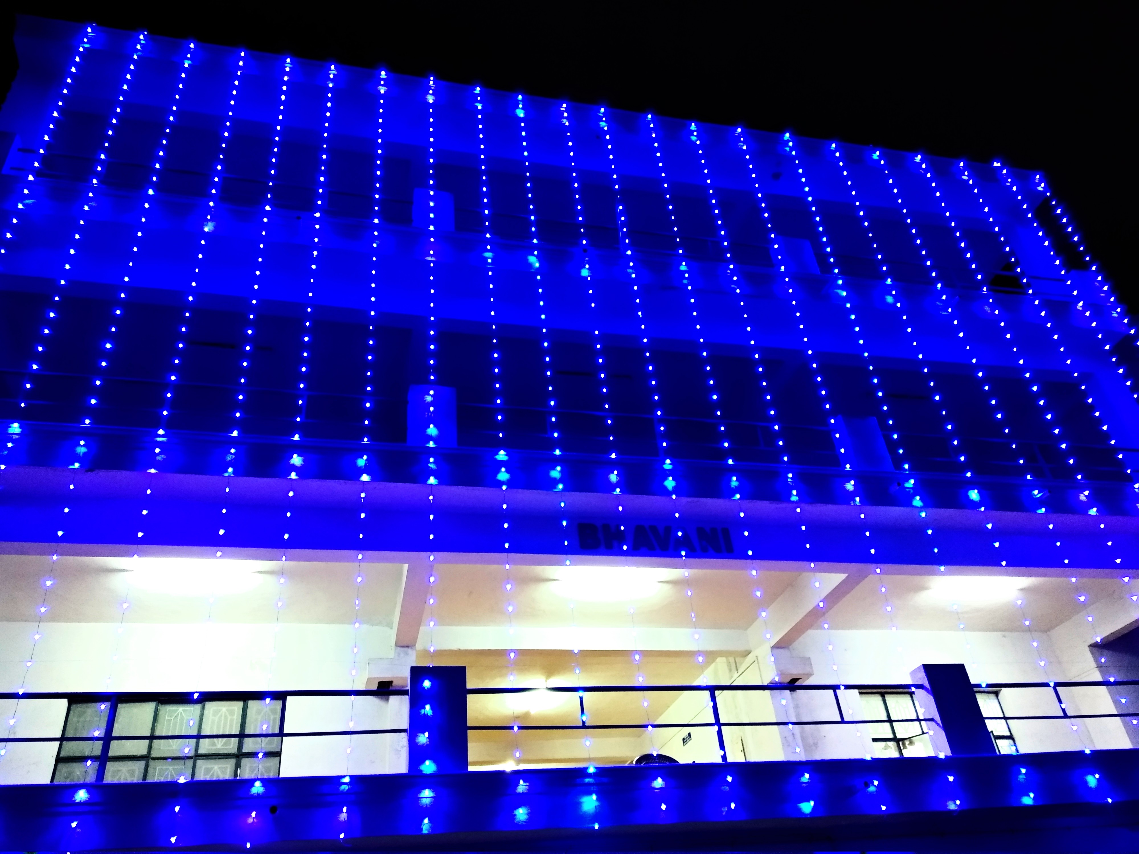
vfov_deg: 53.1
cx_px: 570
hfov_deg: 67.3
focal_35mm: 26
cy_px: 427
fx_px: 856
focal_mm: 3.81
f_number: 2.2
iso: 1000
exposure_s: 1/17
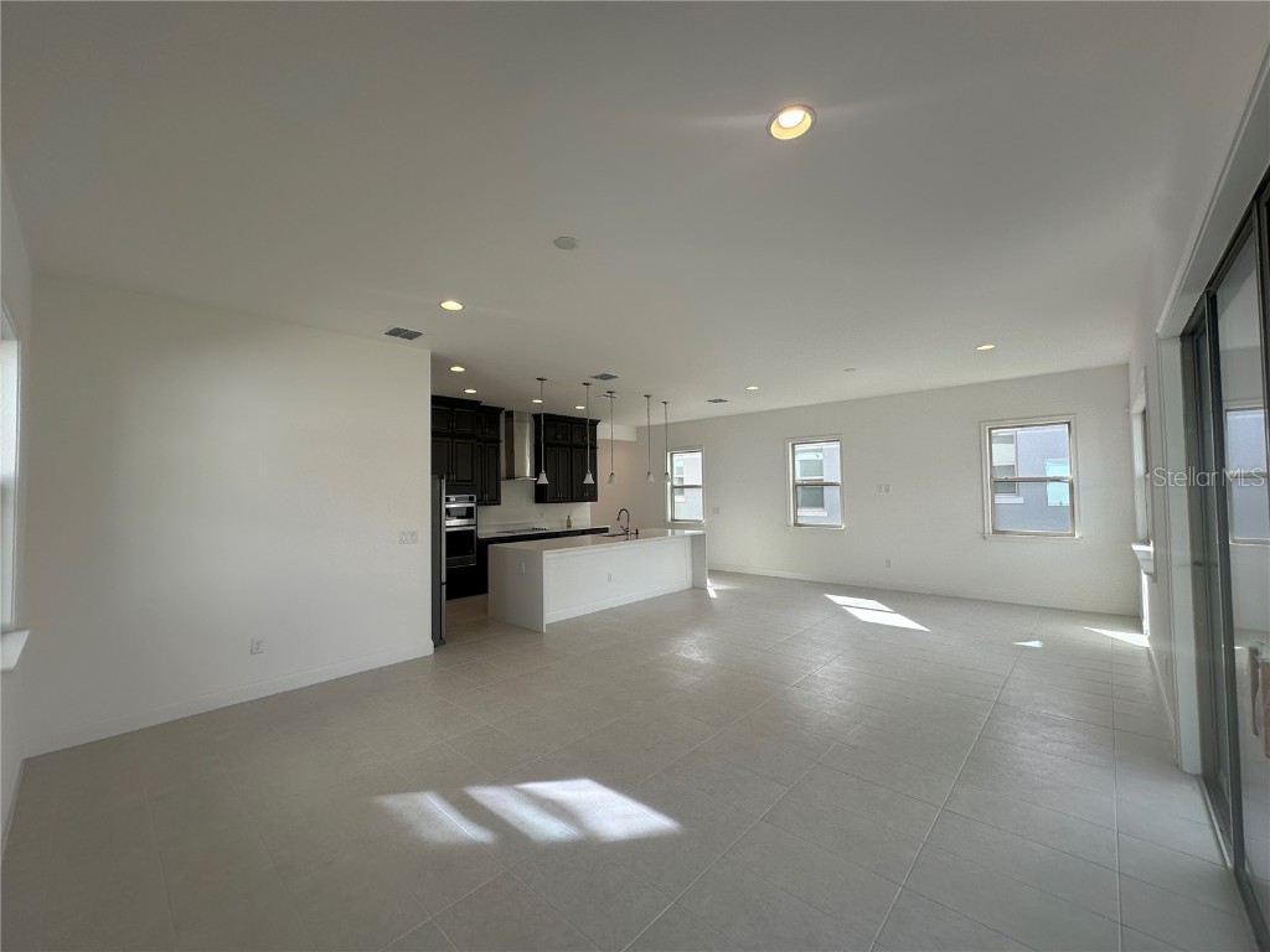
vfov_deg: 85.7
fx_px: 514
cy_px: 476
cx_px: 635
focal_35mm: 14
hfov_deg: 102.1
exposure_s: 1/196
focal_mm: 2.22
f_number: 2.2
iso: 40
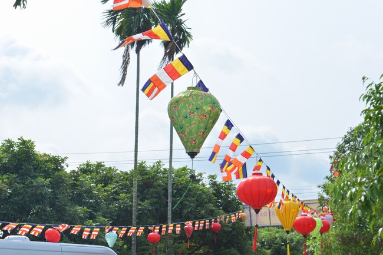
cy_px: 128
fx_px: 702
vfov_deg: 20.6
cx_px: 192
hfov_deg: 30.5
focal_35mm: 66
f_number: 11
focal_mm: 66
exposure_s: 1/100
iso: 100
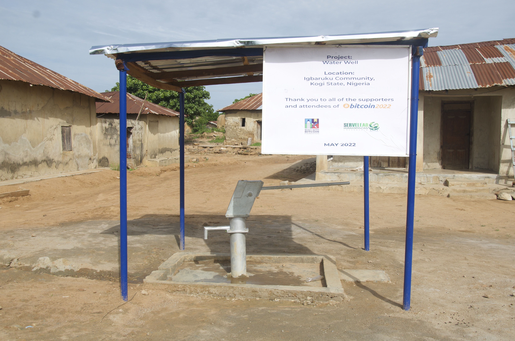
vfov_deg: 36.7
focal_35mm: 36
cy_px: 170
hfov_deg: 53.2
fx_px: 514
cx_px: 258
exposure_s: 1/320
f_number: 9
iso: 100
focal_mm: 24
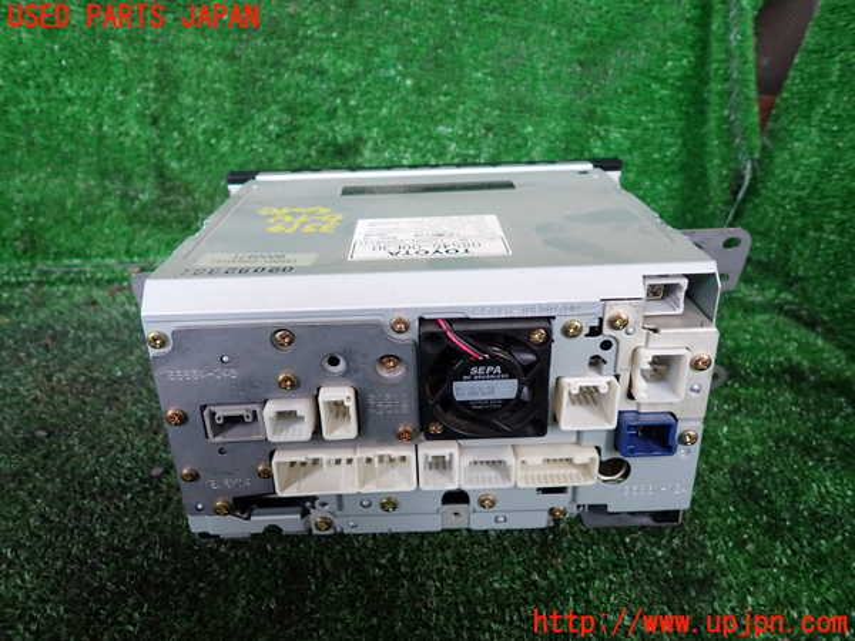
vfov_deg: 54.9
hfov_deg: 69.4
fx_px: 617
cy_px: 320
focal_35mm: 25
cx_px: 428
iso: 200
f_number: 2
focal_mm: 4.5
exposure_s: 1/40
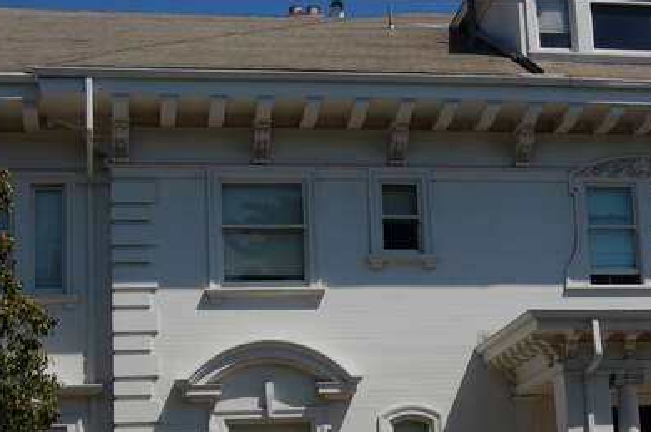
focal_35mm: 80
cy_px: 320
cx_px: 436
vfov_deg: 16.9
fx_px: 1445
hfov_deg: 25.3
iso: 200
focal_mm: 26
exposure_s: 1/200
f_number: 16
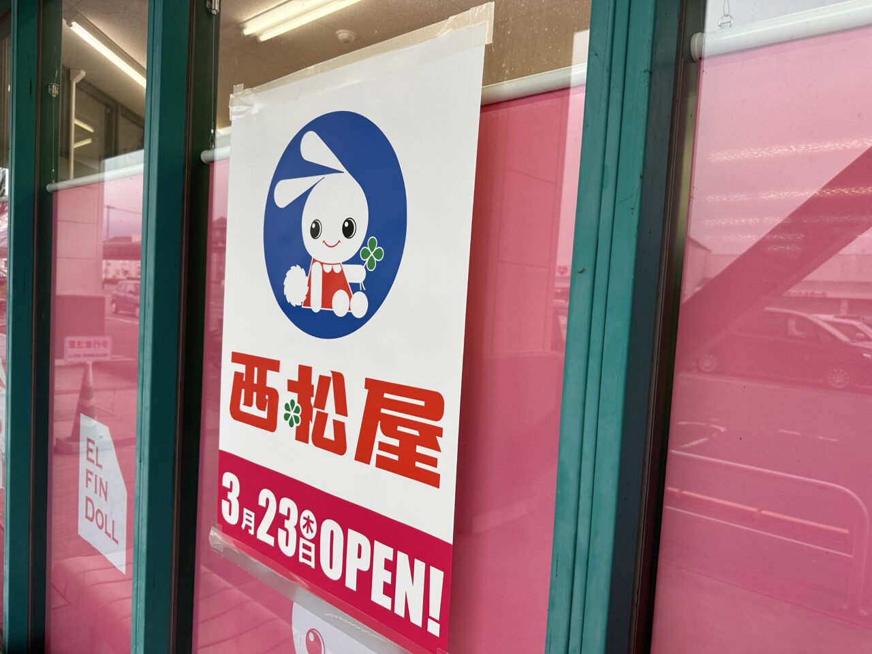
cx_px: 436
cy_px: 327
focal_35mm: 24
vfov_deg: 56.8
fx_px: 605
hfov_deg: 71.6
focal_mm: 6.86
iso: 80
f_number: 1.78
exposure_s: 1/543
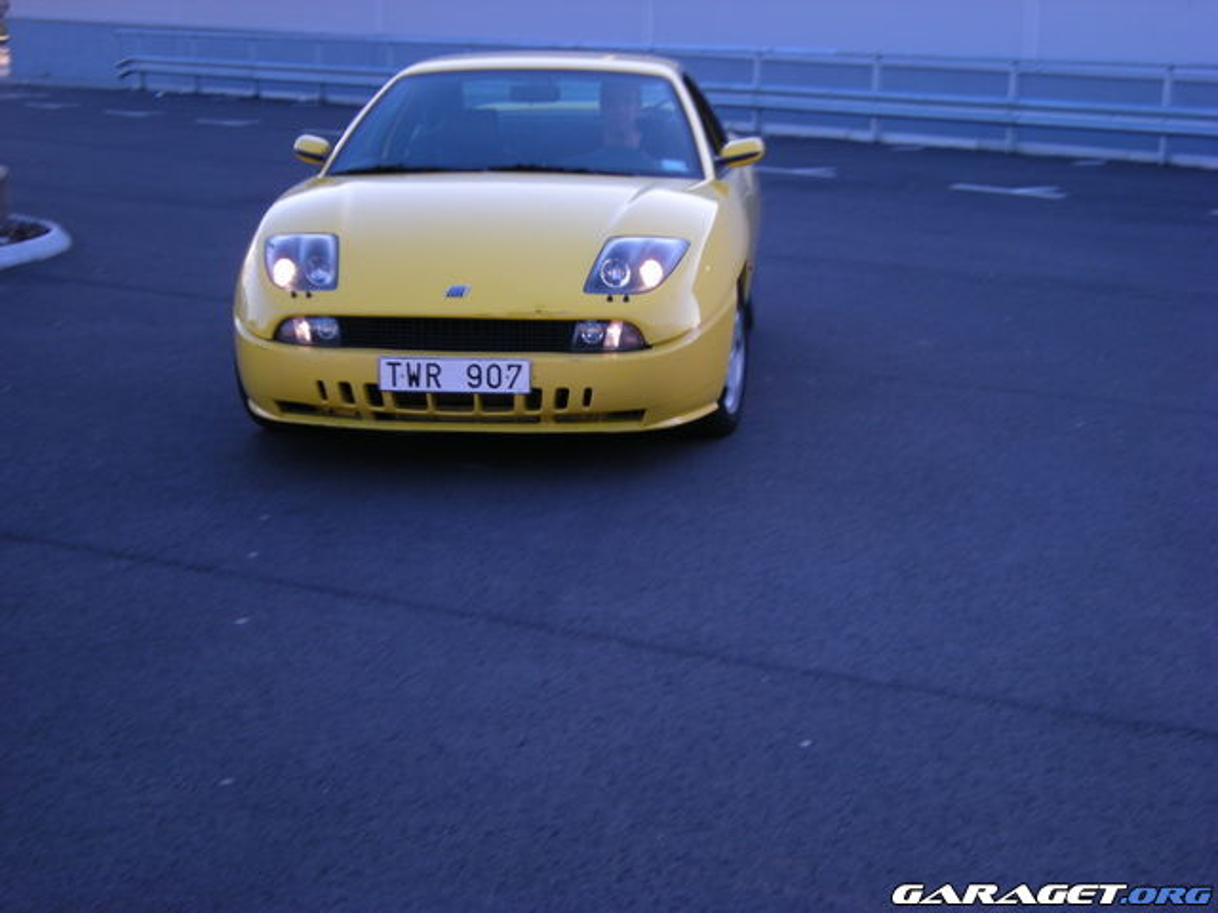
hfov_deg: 31.7
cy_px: 456
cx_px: 609
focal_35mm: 61
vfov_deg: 24.0
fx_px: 2146
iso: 64
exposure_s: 1/66.1
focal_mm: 10.1
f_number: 4.1
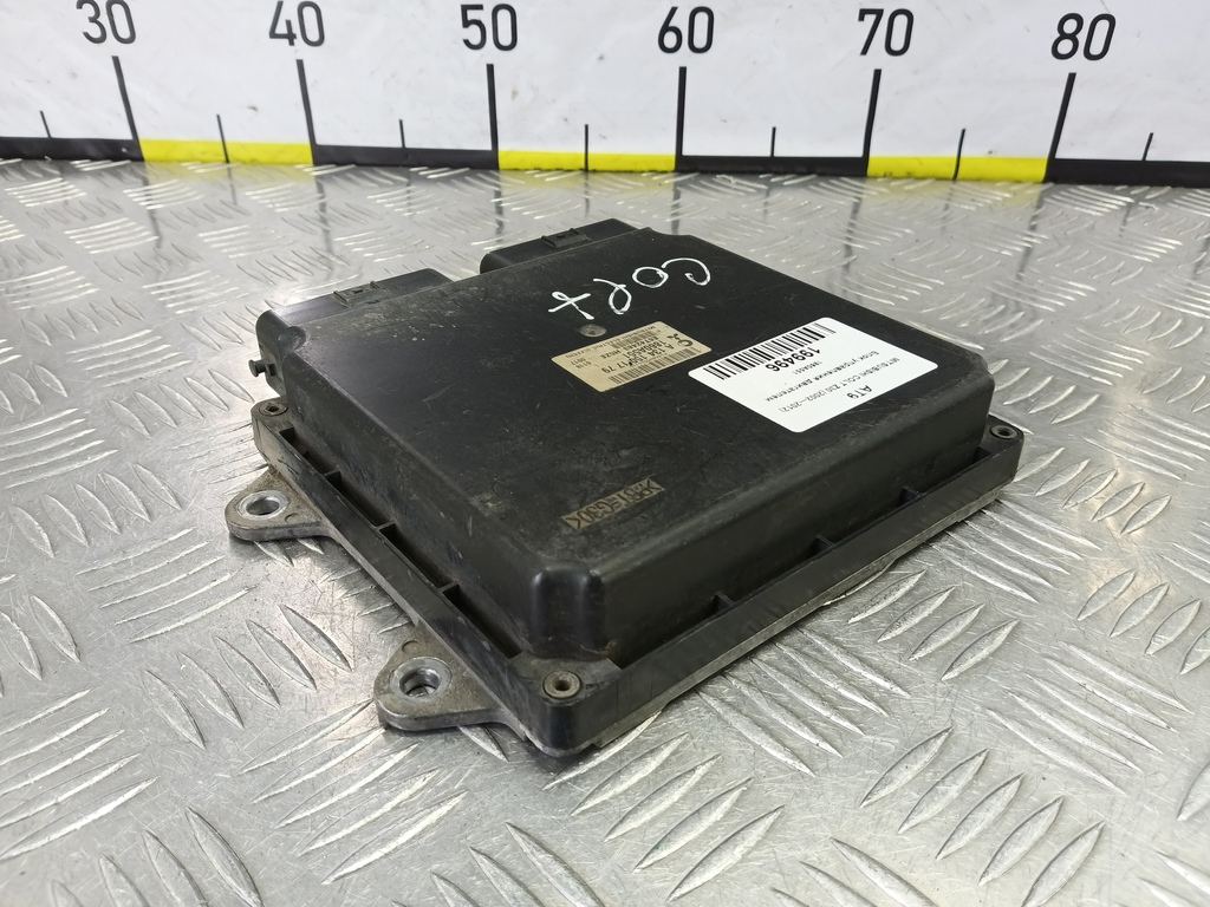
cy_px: 454
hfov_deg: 73.9
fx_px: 804
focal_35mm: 23
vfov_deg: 58.9
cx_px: 605
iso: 179
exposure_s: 1/50
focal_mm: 4.11
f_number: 1.6
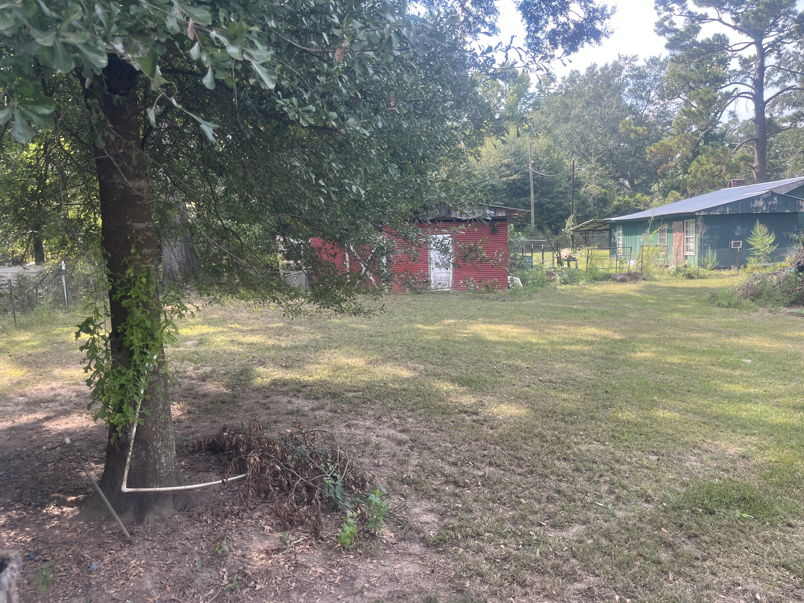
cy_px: 302
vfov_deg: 53.1
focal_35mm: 26
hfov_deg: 67.3
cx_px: 402
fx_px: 604
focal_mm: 5.1
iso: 50
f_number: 1.6
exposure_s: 1/428
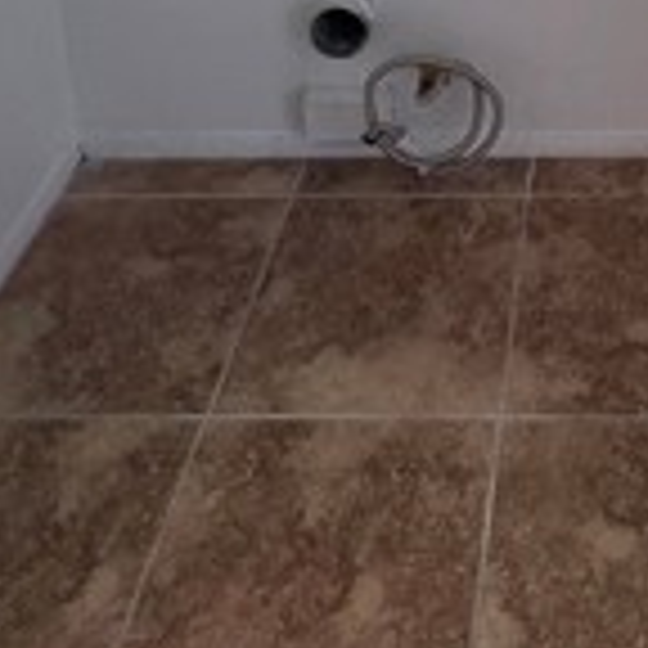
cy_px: -410
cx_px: 608
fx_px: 1080
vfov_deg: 23.6
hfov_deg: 31.5
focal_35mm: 51
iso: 160
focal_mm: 2.2
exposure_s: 1/60
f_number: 1.9
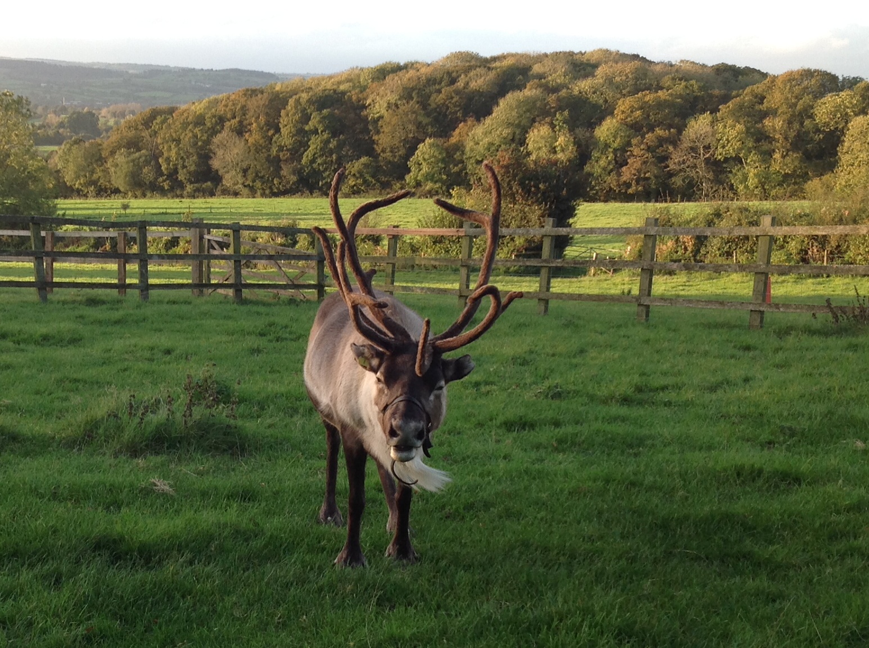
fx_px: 877
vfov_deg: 40.6
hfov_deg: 52.7
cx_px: 434
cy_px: 324
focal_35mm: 35
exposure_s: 1/187
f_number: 2.4
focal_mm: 4.28
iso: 50
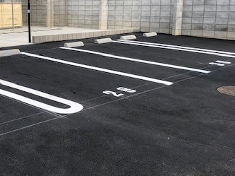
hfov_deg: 34.8
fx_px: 367
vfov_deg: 27.0
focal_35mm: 54
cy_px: 84
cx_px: 59
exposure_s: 1/1104
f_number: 1.8
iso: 20
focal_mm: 4
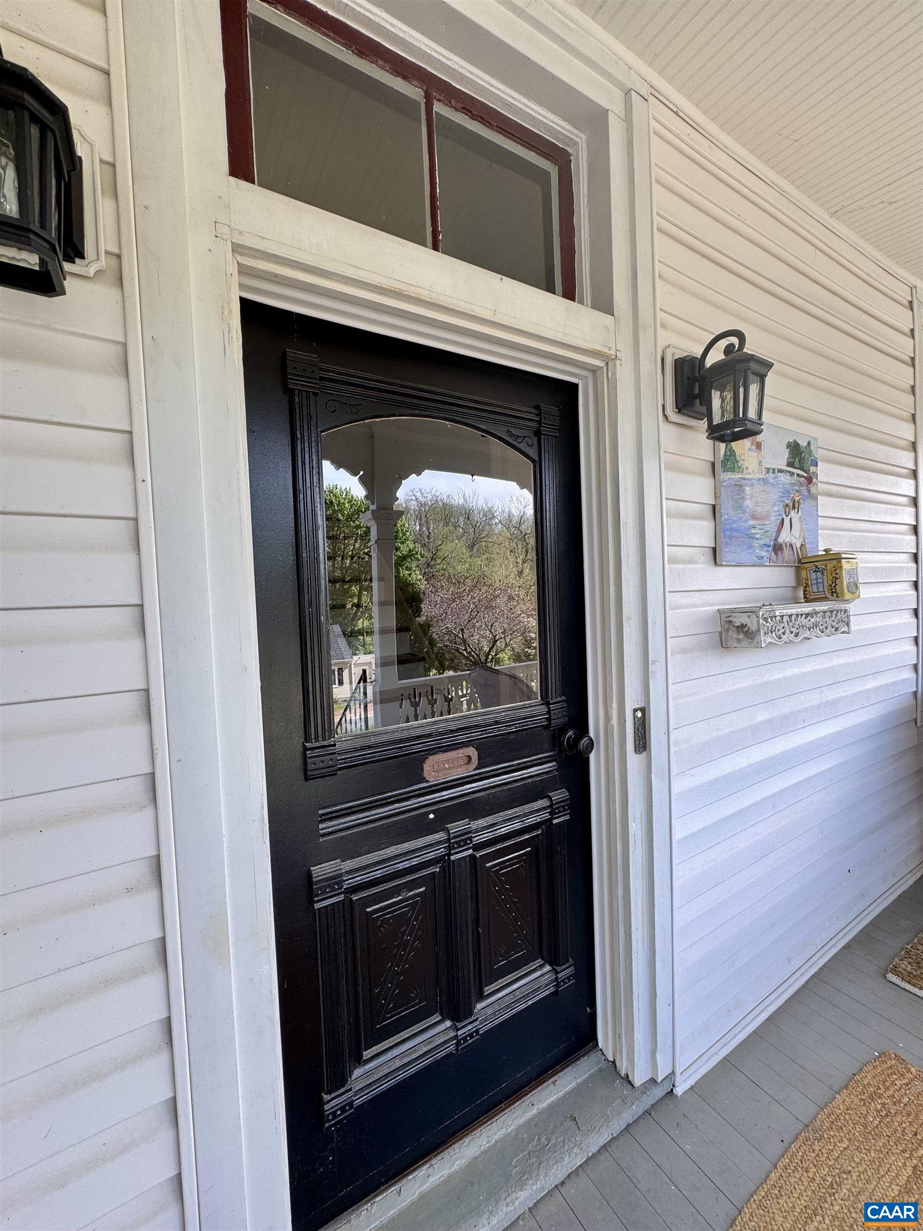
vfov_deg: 102.1
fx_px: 498
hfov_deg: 85.7
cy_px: 616
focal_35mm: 14
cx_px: 462
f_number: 2.2
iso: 40
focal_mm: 2.22
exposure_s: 1/99
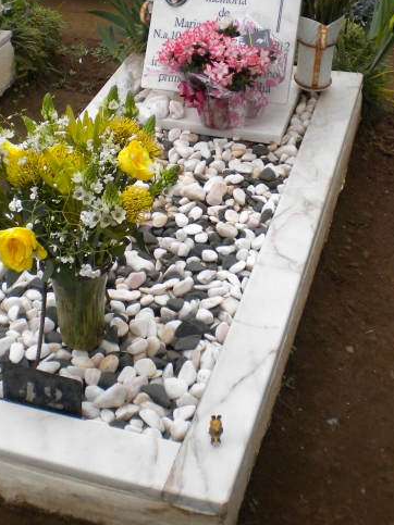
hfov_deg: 25.1
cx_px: 127
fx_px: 881
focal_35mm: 58
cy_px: 160
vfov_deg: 32.9
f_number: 4.6
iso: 80
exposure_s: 1/410
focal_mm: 6.3
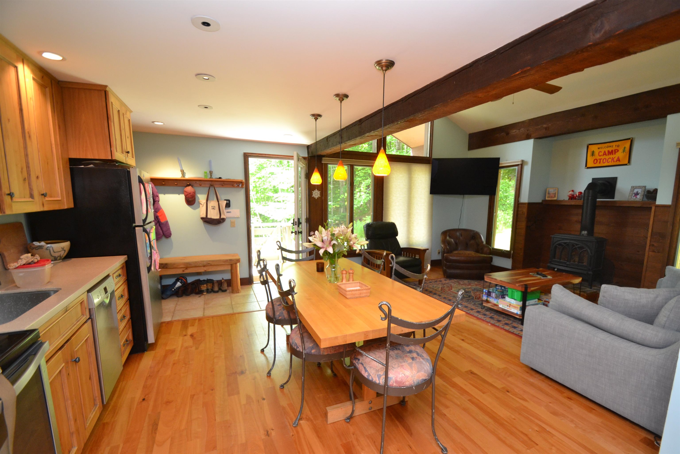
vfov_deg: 77.3
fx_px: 283
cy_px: 227
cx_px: 340
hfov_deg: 100.4
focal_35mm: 15
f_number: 3.5
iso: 720
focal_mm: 10
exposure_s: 1/60
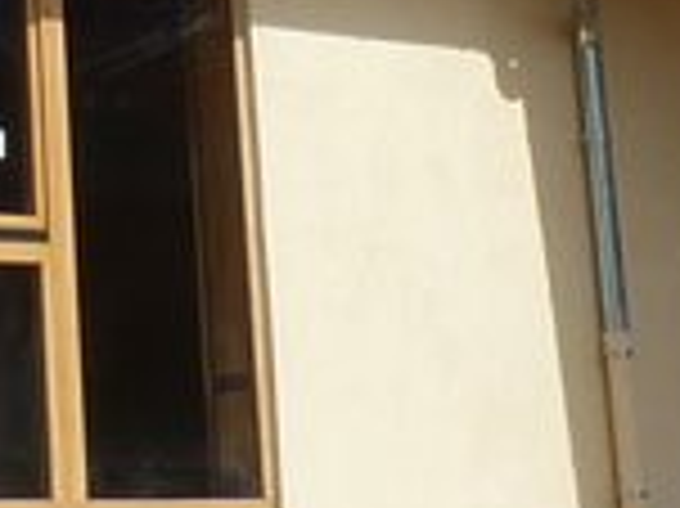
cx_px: -164
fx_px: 3474
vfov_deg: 7.6
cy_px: -863
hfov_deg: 11.0
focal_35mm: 177
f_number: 5.6
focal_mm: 4.1
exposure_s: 1/640
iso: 80
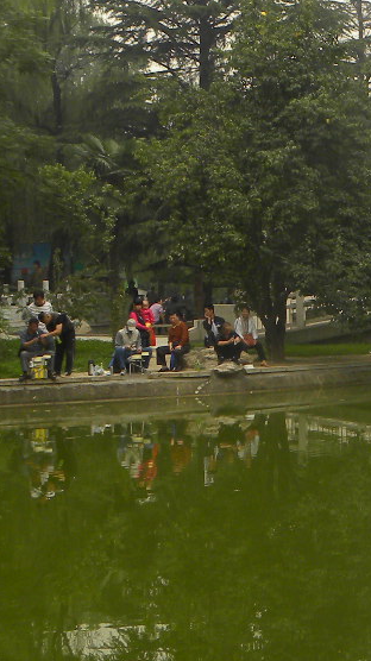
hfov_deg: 12.7
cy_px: 177
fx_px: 1594
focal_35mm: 91
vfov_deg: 23.2
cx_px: 528
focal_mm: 5.2
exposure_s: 1/144
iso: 64
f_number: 4.5
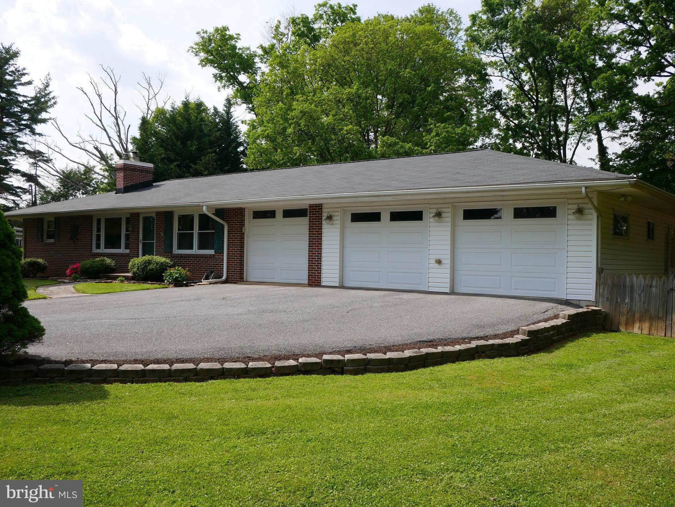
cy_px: 254
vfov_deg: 41.8
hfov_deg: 53.9
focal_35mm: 34
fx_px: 663
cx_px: 338
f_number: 7.1
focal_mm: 17
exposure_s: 1/400
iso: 200
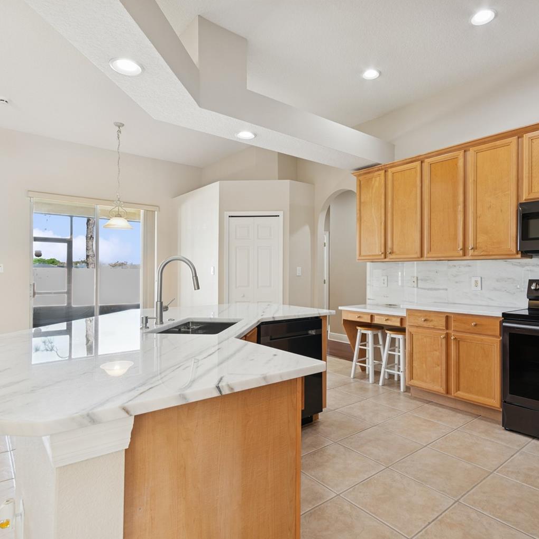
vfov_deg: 74.8
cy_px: 278
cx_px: 296
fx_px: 352
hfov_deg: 74.6
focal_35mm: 20
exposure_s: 1/2
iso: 100
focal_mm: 10
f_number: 9
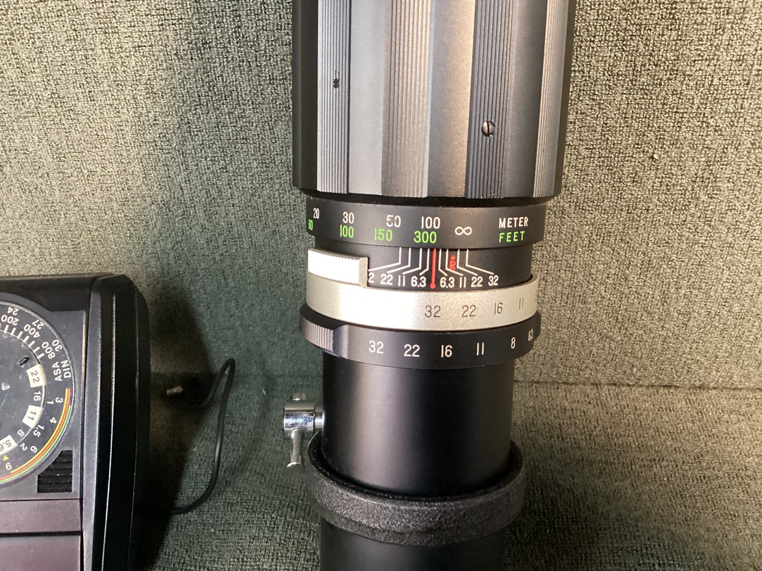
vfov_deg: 45.4
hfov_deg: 58.3
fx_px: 682
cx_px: 381
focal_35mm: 31
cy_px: 286
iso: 500
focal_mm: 3.3
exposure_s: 1/30
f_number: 2.4
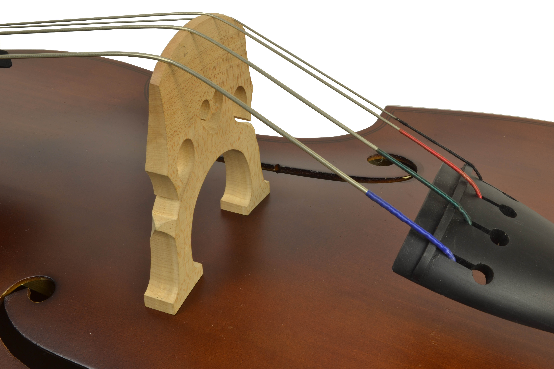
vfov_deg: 25.8
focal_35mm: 52
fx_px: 808
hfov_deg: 37.9
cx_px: 277
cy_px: 184
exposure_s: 1.6
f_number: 20
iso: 100
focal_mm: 35
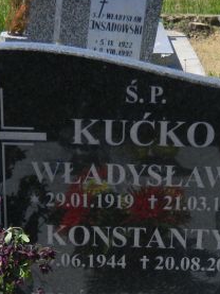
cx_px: 105
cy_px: 267
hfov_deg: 15.4
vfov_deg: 20.0
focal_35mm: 96
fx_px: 813
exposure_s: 1/172
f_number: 8.1
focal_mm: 6.9
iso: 80
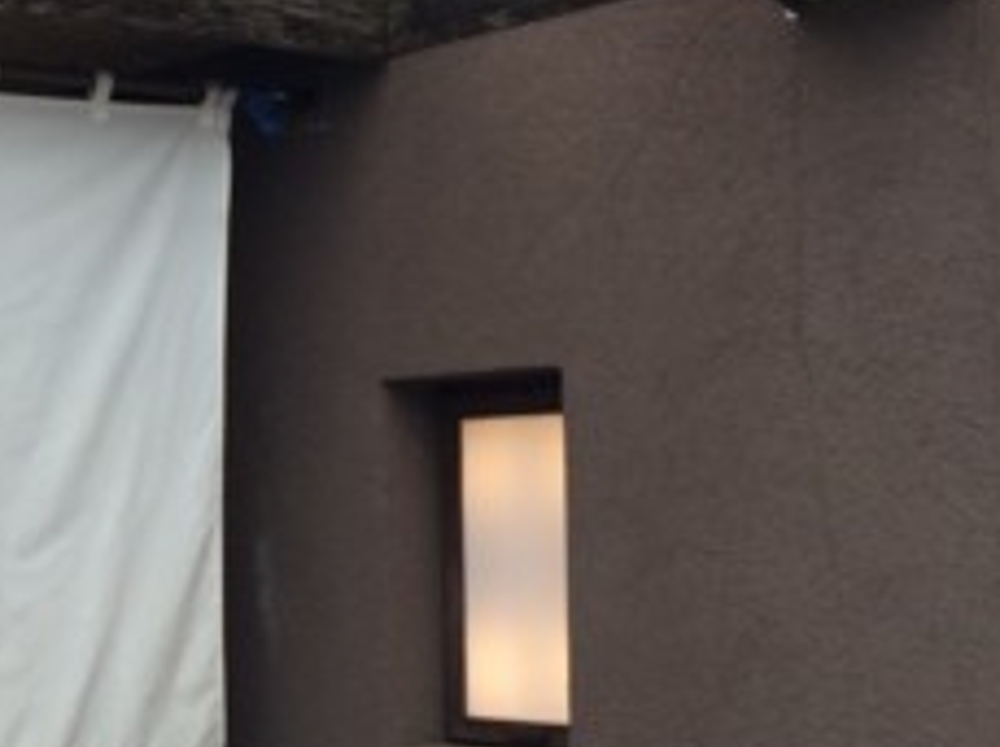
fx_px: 2423
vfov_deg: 17.5
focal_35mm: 84
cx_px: -100
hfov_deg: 22.1
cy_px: 393
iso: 32
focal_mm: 4.12
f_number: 2.2
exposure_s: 1/631
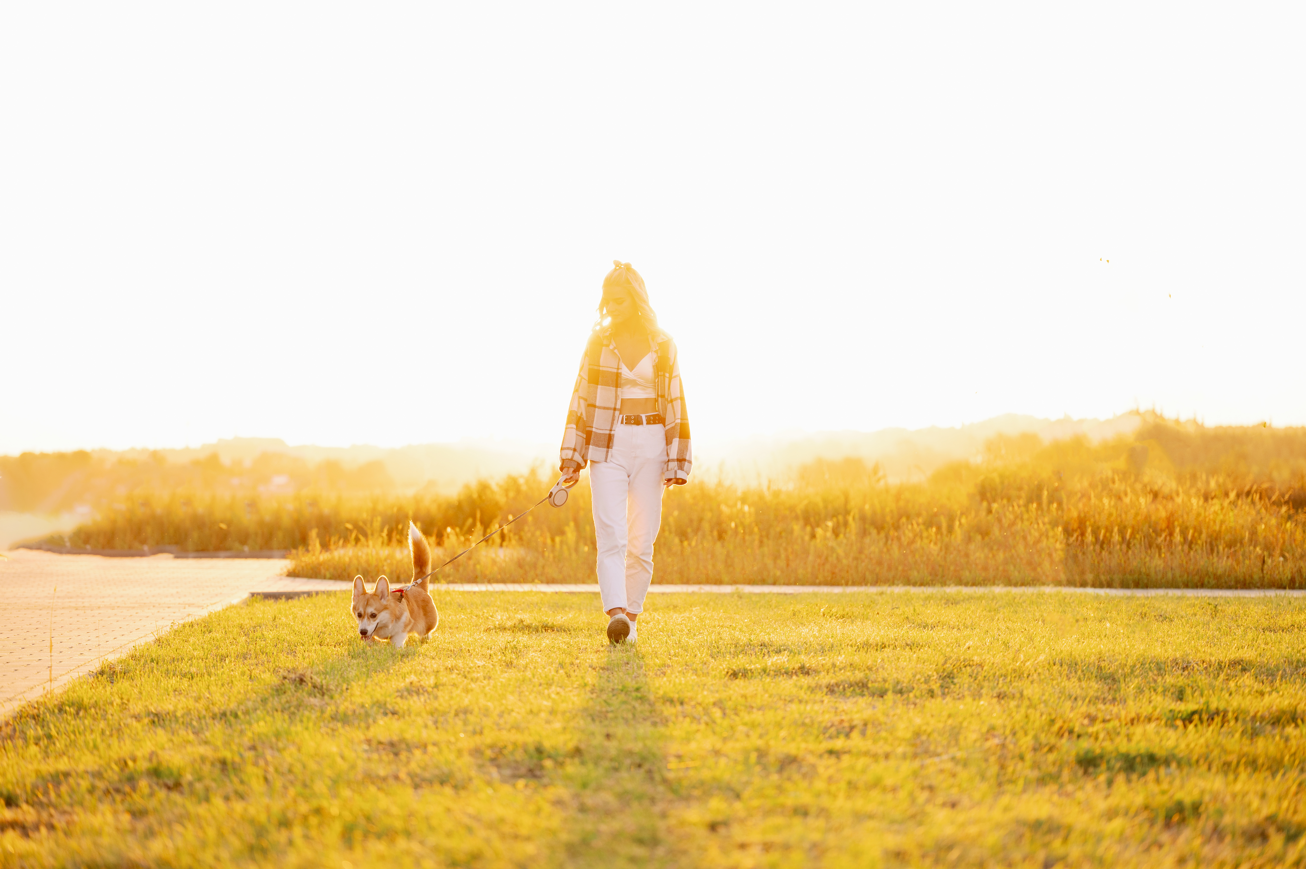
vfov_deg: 13.0
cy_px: 434
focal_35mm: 105
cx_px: 653
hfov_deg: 19.5
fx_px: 3807
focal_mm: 105
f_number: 2.8
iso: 320
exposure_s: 1/500
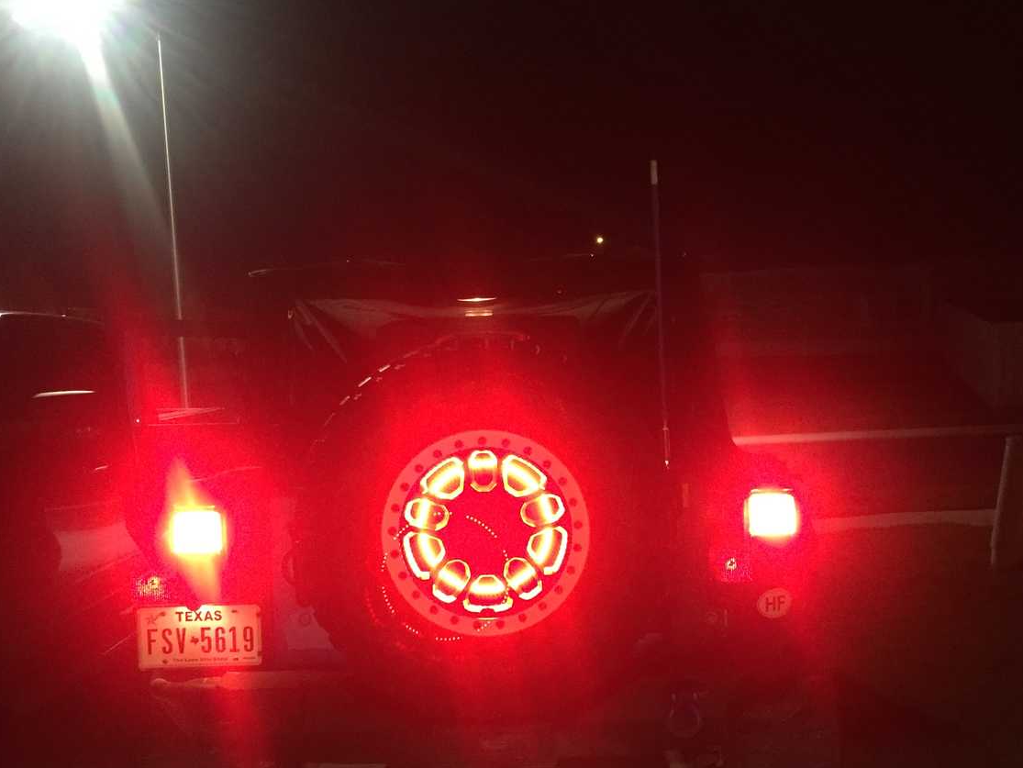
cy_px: 485
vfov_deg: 36.6
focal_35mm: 39
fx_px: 1153
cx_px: 506
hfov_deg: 47.8
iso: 250
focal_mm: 4.15
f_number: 2.2
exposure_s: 1/15
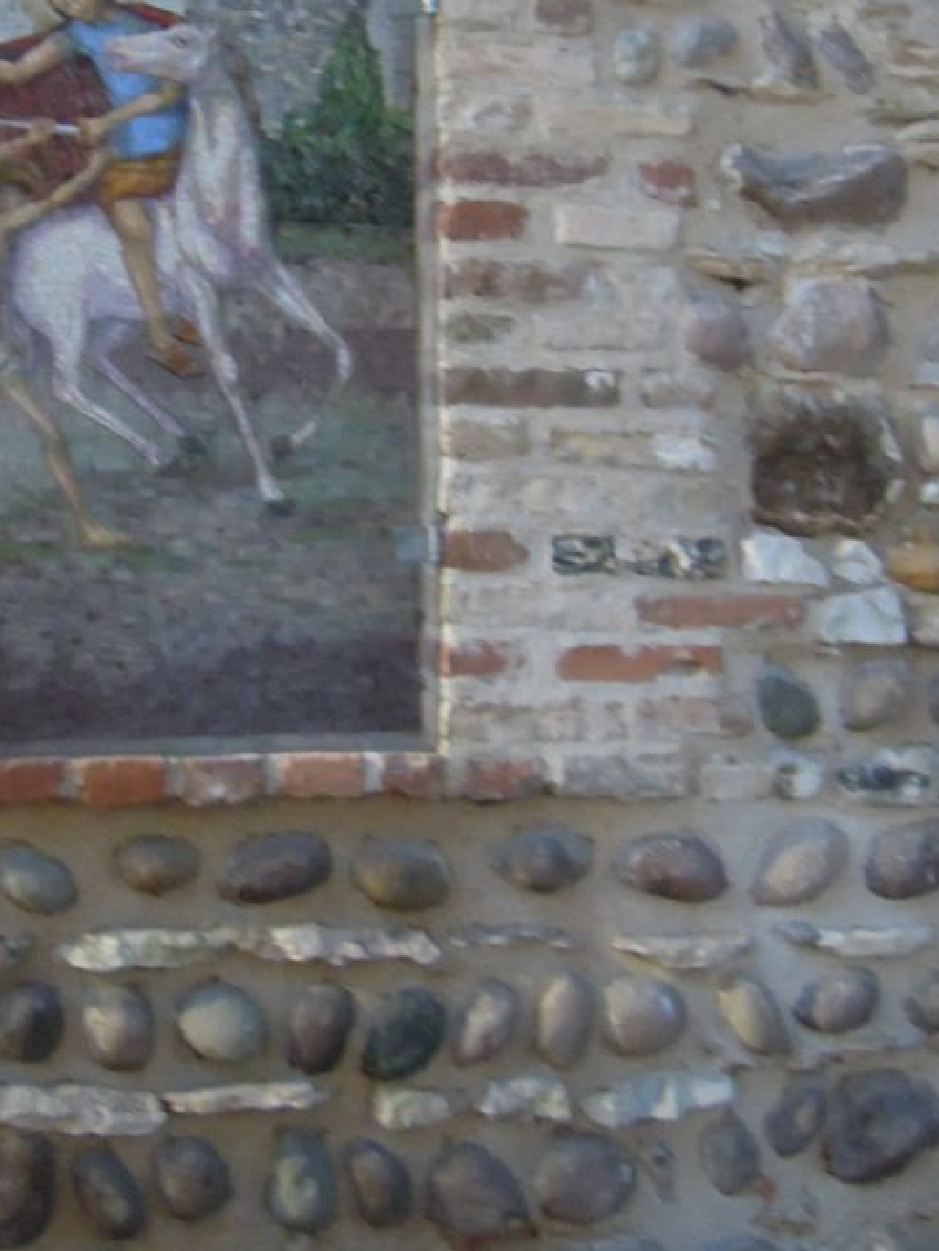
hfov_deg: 28.3
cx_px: 143
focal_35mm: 50
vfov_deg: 37.2
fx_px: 1807
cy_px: 310
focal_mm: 4.3
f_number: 2.2
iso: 720
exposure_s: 1/8
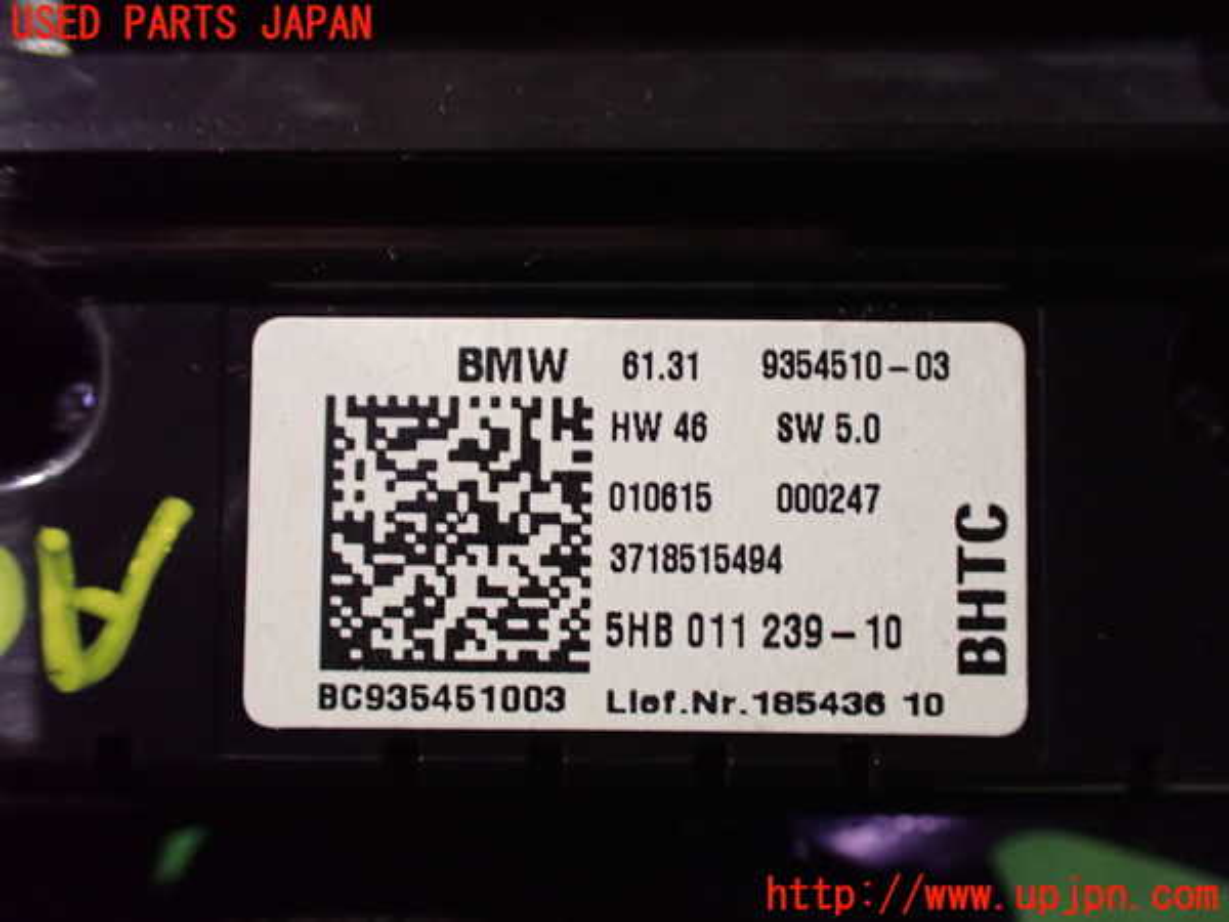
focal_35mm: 30
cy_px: 461
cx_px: 614
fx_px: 1065
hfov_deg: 60.0
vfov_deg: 46.8
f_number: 2.3
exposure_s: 1/30
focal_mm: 5.4
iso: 1250
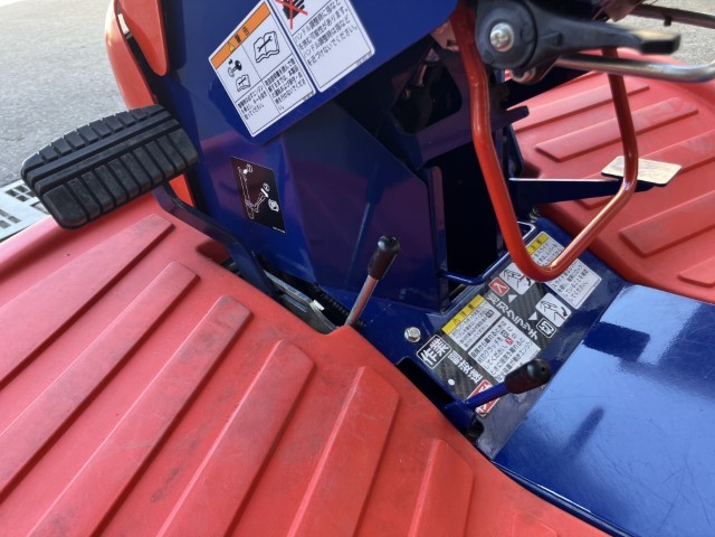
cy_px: 268
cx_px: 358
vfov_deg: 49.7
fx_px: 578
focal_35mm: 28
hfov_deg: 63.4
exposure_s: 1/115
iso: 80
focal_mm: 3.99
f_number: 1.8
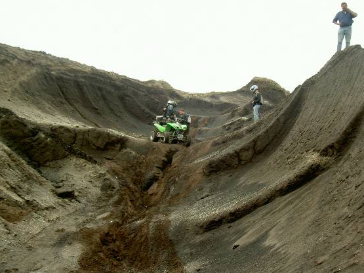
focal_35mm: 45
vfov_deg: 32.2
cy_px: 149
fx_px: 473
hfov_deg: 42.0
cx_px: 206
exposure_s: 1/125
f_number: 4.7
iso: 100
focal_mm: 8
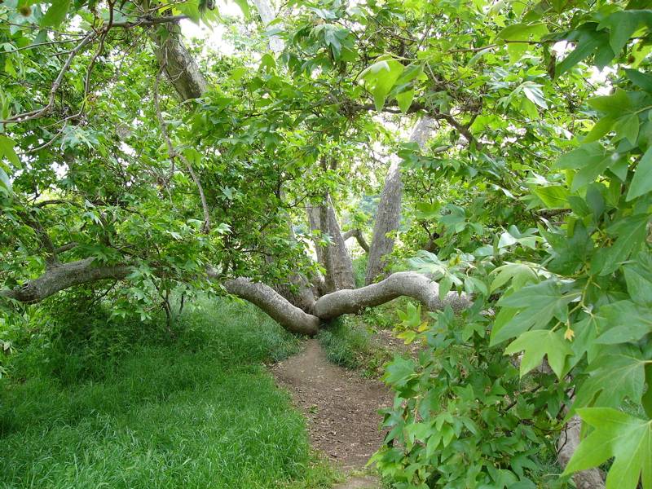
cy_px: 244
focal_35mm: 36
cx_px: 326
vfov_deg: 39.7
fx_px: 678
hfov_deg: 51.4
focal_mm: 6
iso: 100
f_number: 3.3
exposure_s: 1/100
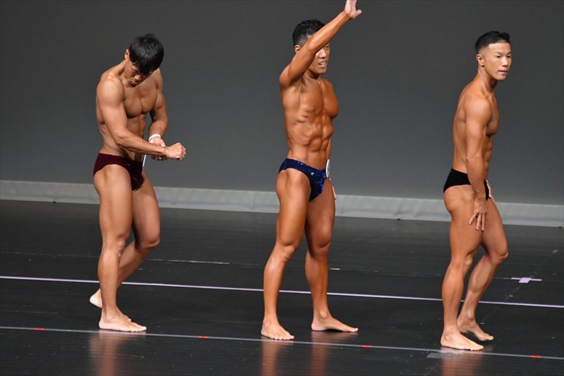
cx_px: 282
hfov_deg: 5.5
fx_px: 5872
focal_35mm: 375
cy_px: 188
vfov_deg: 3.7
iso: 4000
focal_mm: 250
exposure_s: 1/400
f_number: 5.6
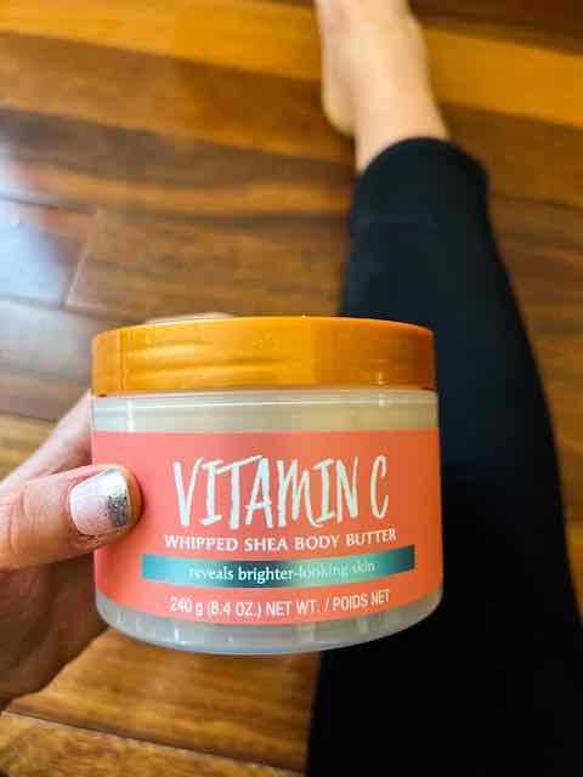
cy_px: 388
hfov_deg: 53.1
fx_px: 584
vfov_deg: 67.3
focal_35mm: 26
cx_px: 292
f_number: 1.5
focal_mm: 5.7
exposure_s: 1/60
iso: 160
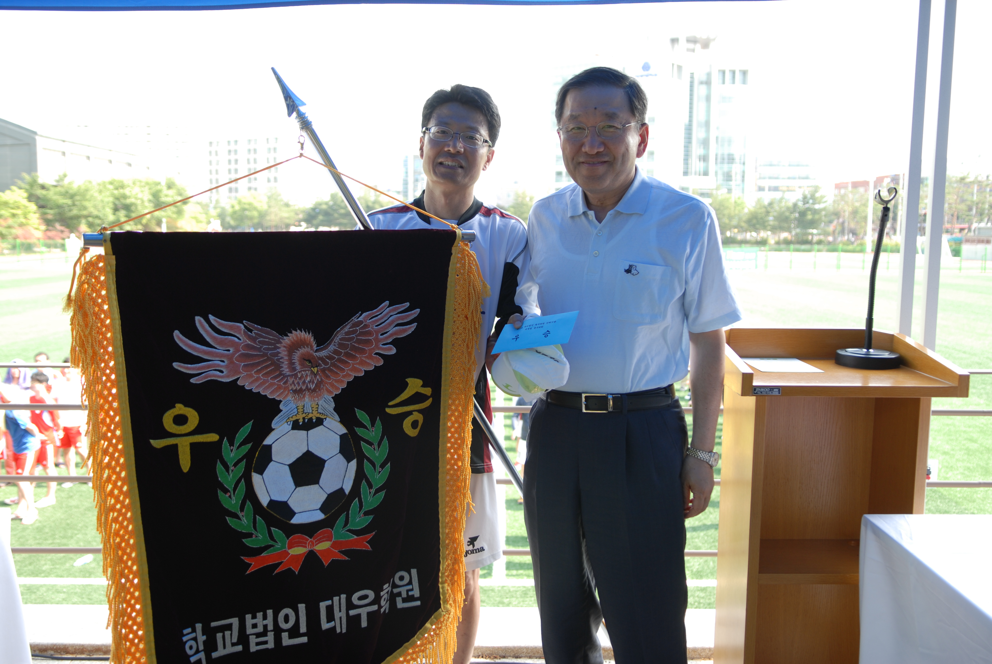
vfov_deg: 38.5
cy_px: 332
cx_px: 496
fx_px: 952
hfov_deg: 55.0
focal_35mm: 34
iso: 100
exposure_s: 1/125
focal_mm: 23
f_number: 2.8
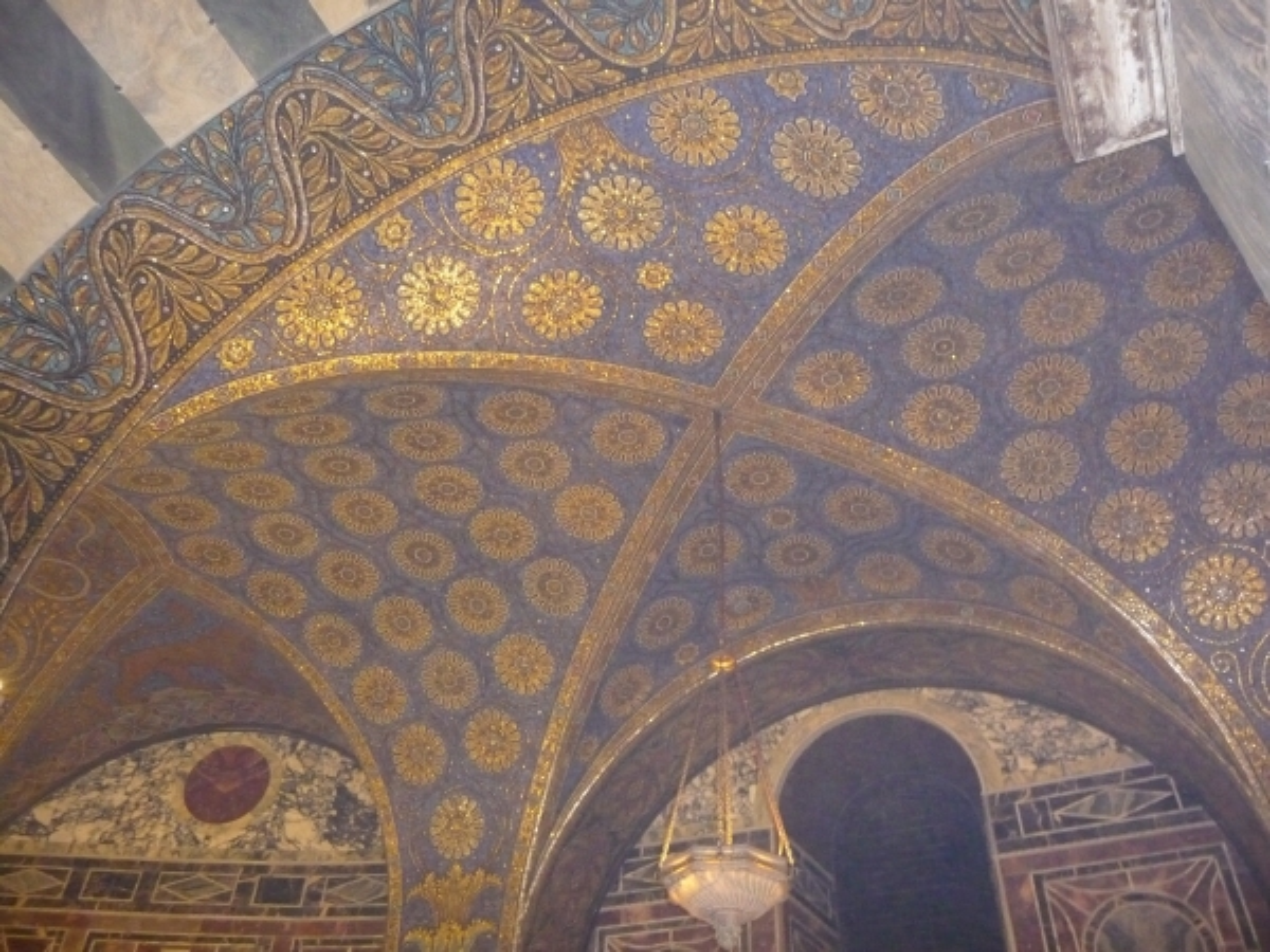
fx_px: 1101
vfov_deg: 46.8
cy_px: 476
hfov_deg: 60.0
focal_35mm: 30
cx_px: 635
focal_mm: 5
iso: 800
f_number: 3.4
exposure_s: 1/8
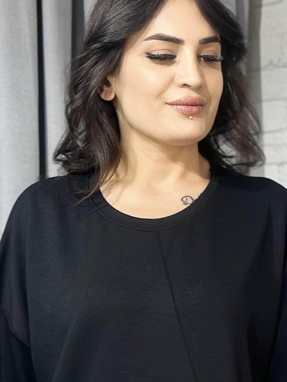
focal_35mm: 127
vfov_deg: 15.3
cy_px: 359
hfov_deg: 11.6
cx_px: 220
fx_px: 1404
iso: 64
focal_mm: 6.86
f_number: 1.78
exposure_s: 1/50
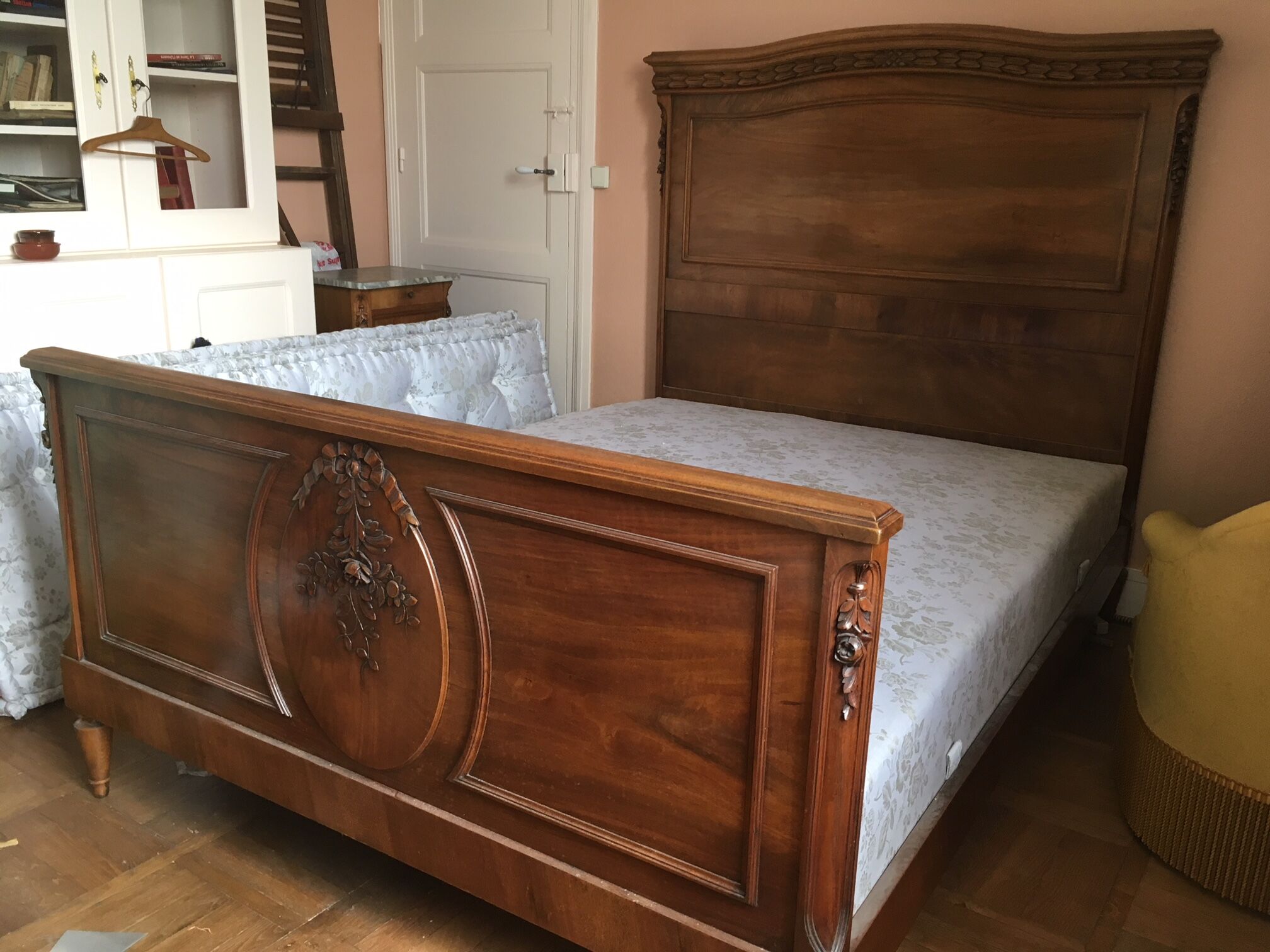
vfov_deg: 48.2
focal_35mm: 29
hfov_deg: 61.7
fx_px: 1064
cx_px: 635
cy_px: 476
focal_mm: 4.15
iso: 100
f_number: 2.2
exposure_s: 1/33
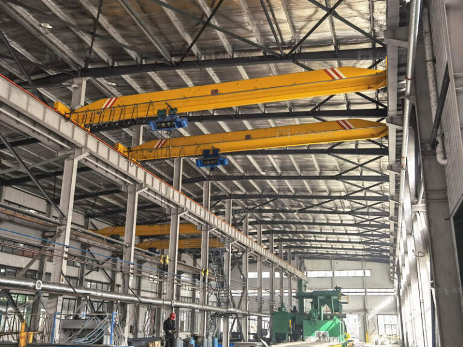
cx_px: 232
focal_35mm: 37
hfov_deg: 50.1
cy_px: 174
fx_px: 495
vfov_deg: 38.7
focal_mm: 6.67
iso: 50
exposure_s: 1/299
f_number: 1.9
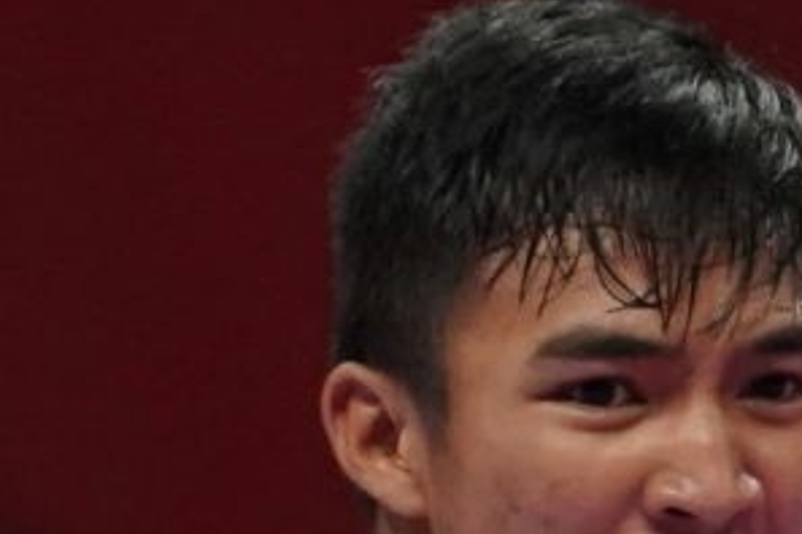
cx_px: 1221
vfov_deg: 0.6
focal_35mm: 2233
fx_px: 49742
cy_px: 1292
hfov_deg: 0.9
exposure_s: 1/1000
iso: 3200
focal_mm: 246
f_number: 4
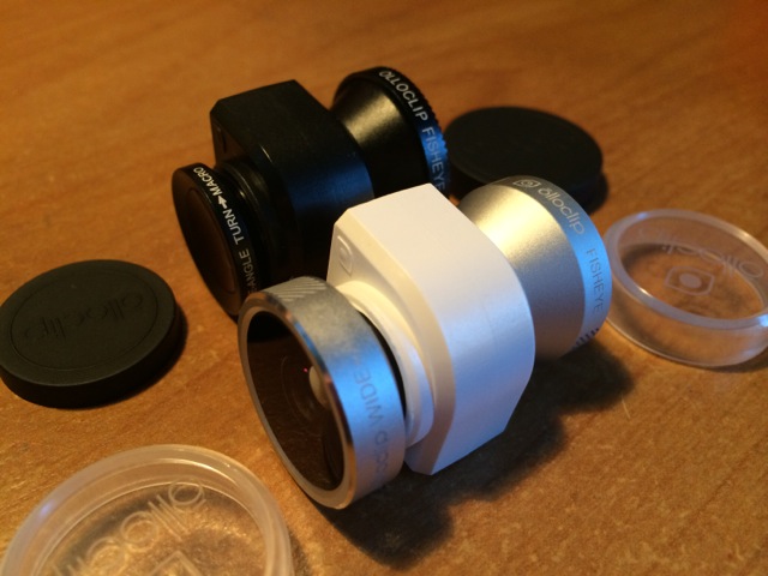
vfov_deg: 46.8
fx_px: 666
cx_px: 384
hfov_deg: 60.0
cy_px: 288
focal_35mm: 30
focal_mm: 4.12
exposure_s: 1/33
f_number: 2.2
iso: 200
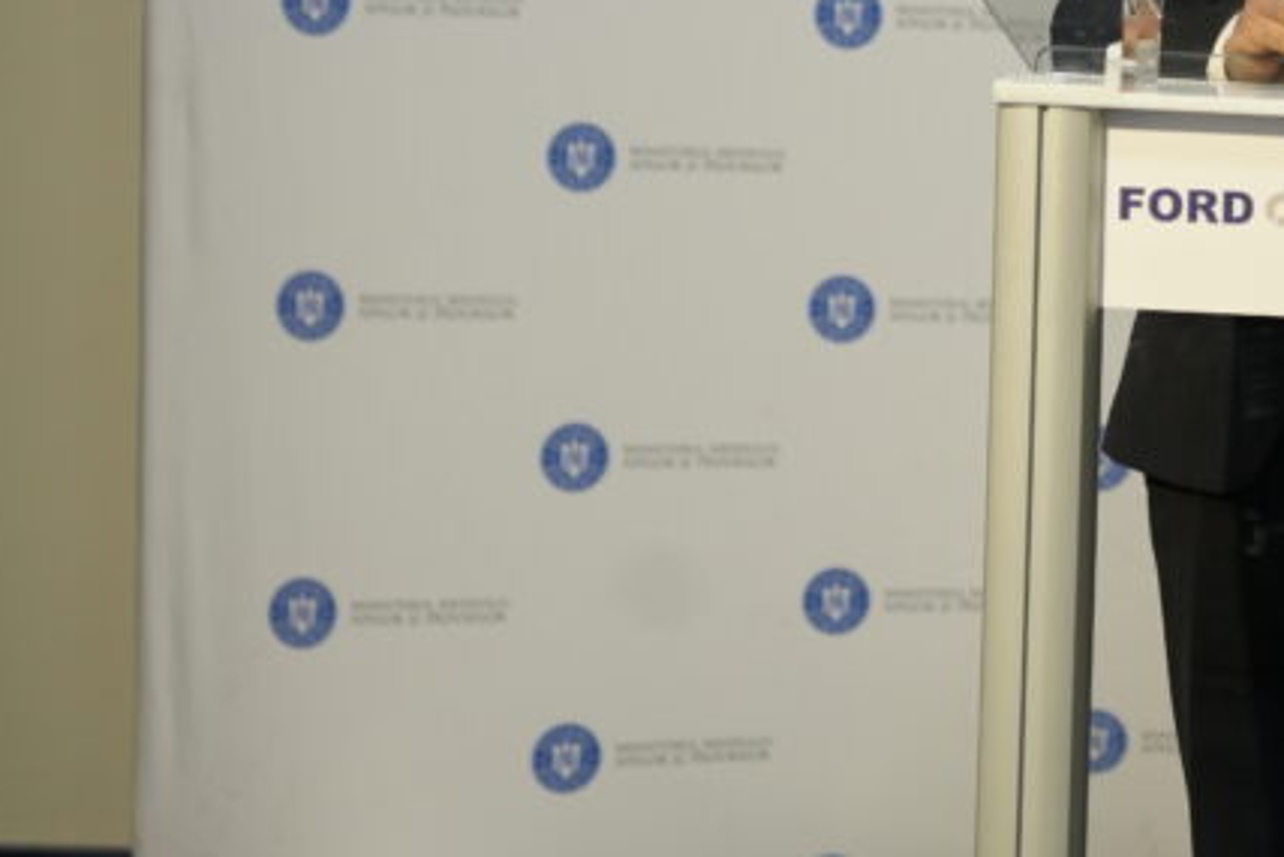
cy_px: 3
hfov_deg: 12.2
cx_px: 1440
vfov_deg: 8.3
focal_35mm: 165
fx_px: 5887
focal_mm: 66
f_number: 3.2
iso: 1250
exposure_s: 1/250
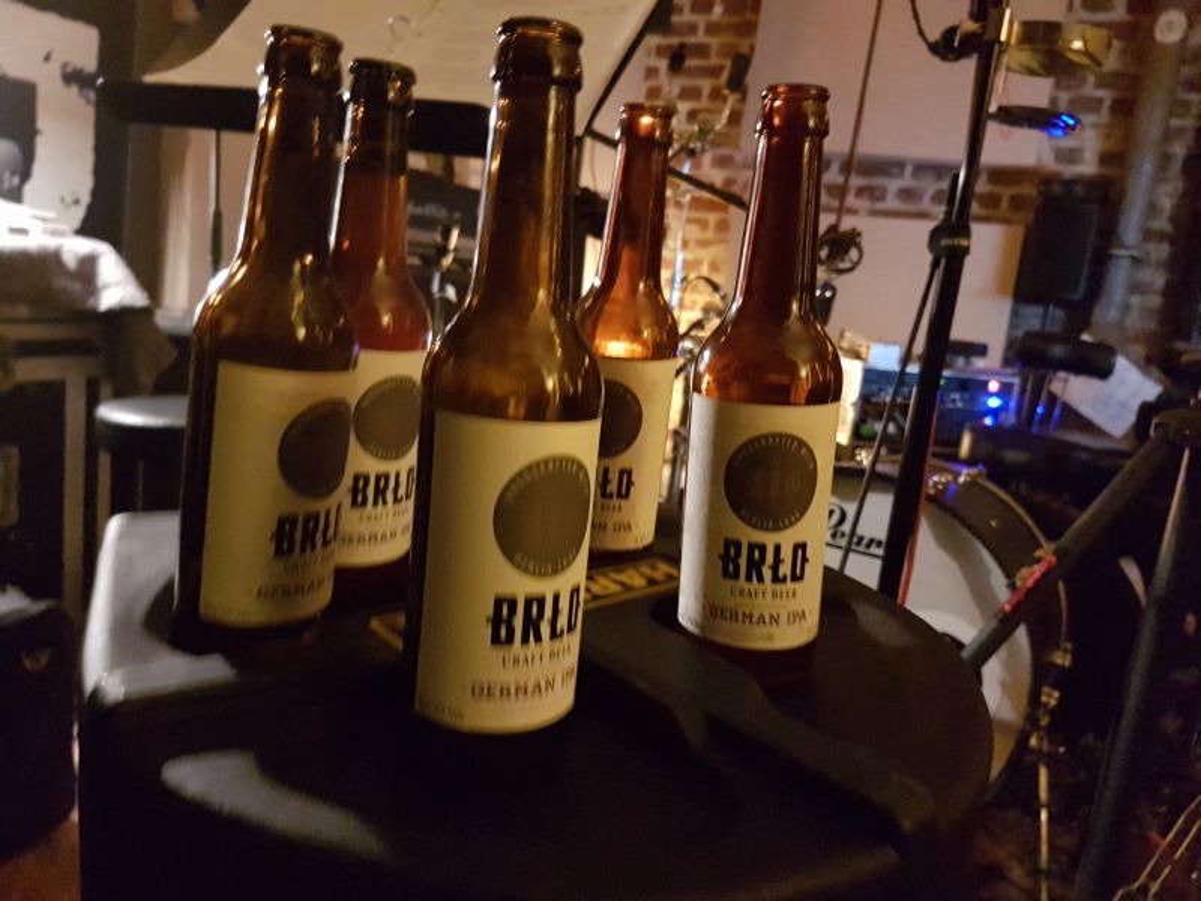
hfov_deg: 67.3
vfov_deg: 53.1
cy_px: 450
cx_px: 600
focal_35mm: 26
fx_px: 902
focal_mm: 4.2
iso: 640
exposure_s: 1/10
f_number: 1.7
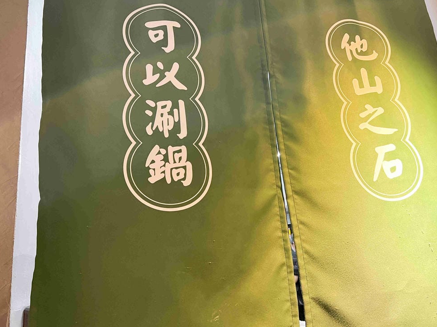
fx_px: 404
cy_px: 149
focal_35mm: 32
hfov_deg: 56.7
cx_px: 246
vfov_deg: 44.1
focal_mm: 5.7
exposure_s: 1/60
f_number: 1.5
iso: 160
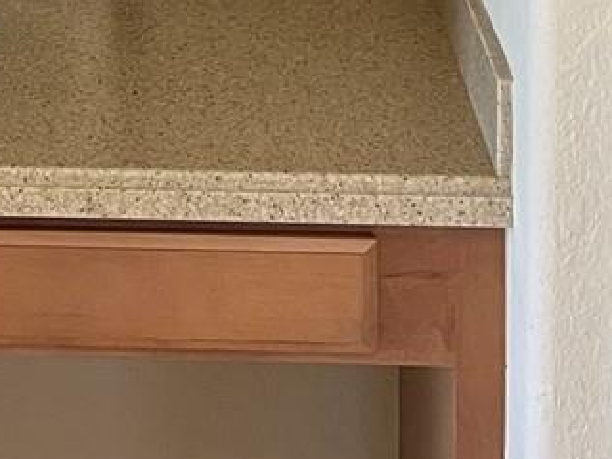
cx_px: -57
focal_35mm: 130
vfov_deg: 10.4
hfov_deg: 14.8
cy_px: -476
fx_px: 2298
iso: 125
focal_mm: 5.7
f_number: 1.5
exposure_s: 1/60
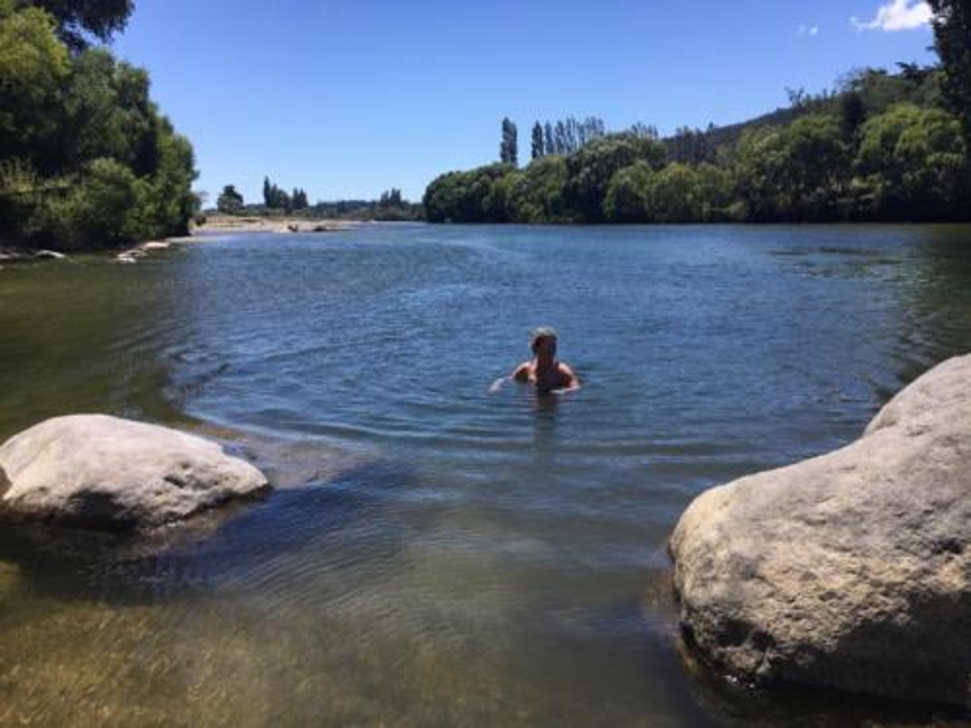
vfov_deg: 48.2
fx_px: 813
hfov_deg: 61.7
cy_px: 364
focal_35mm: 29
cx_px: 486
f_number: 2.2
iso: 25
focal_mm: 4.15
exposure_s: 1/2024
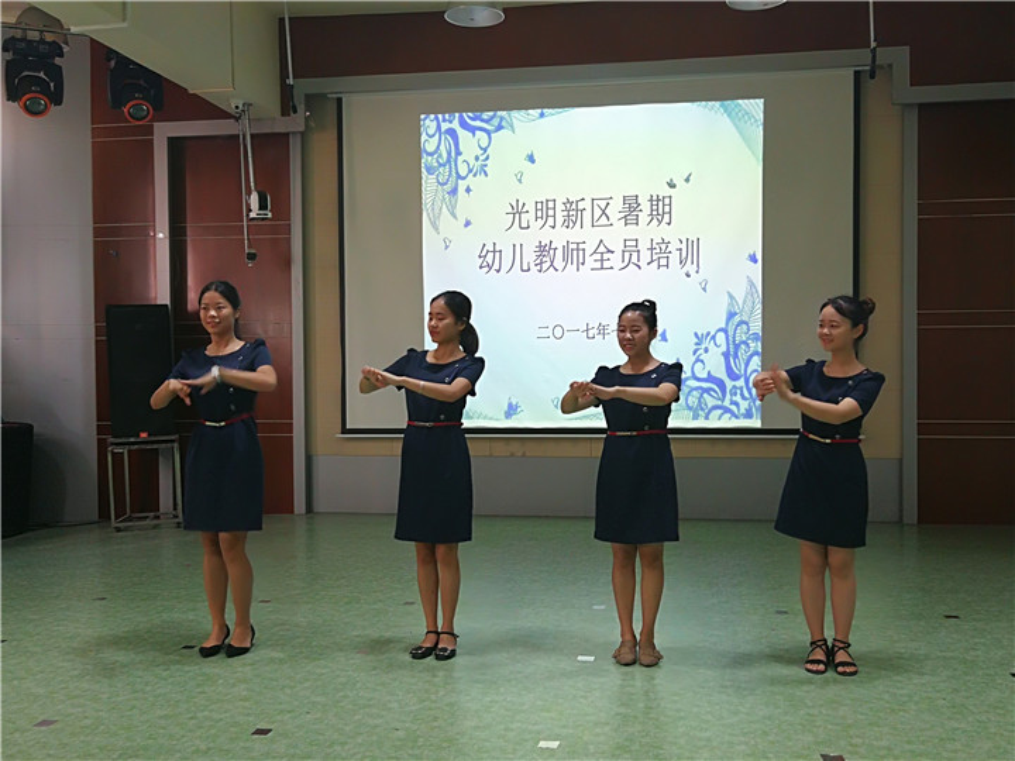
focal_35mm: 34
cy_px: 380
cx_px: 508
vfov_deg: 41.8
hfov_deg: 54.0
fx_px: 997
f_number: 2.2
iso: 320
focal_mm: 3.95
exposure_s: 1/33.3
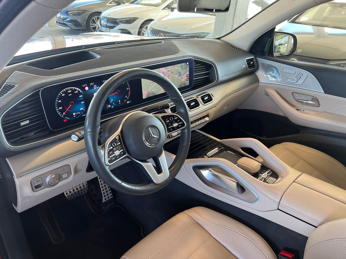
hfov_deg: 67.3
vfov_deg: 53.1
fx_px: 260
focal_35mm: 26
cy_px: 130
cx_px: 173
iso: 100
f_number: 1.5
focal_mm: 5.7
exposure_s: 1/121
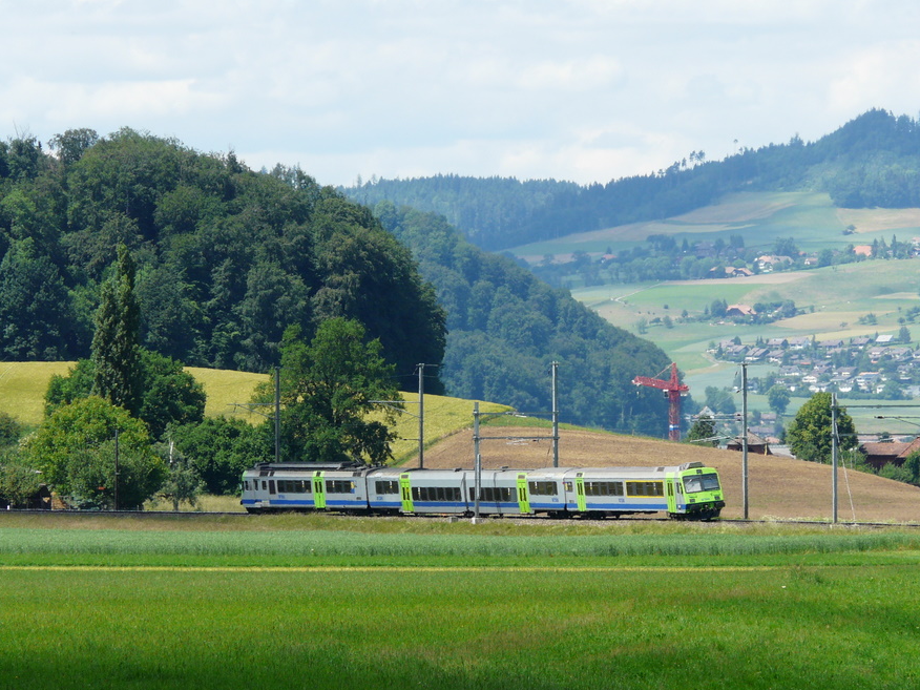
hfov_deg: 6.6
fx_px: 7920
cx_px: 471
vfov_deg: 5.0
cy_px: 351
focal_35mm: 298
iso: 100
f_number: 5.6
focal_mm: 42.9
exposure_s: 1/400
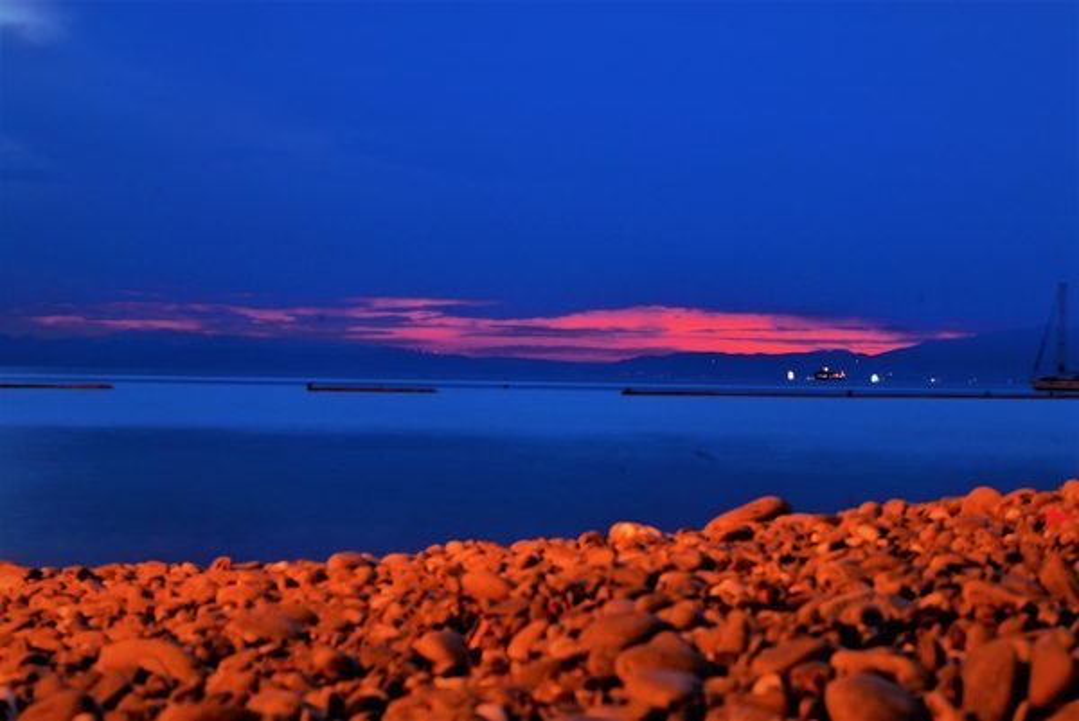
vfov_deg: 13.1
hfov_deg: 19.4
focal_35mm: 105
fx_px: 3149
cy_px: 360
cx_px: 540
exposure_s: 30
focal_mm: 70
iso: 100
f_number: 18
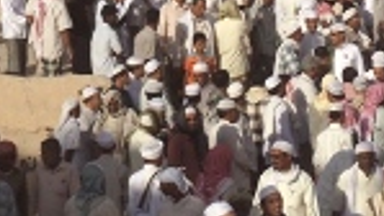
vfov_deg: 3.3
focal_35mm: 373
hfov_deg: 5.8
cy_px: -33
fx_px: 3800
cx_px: 427
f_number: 10
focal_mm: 19.11
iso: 100
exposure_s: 1/400
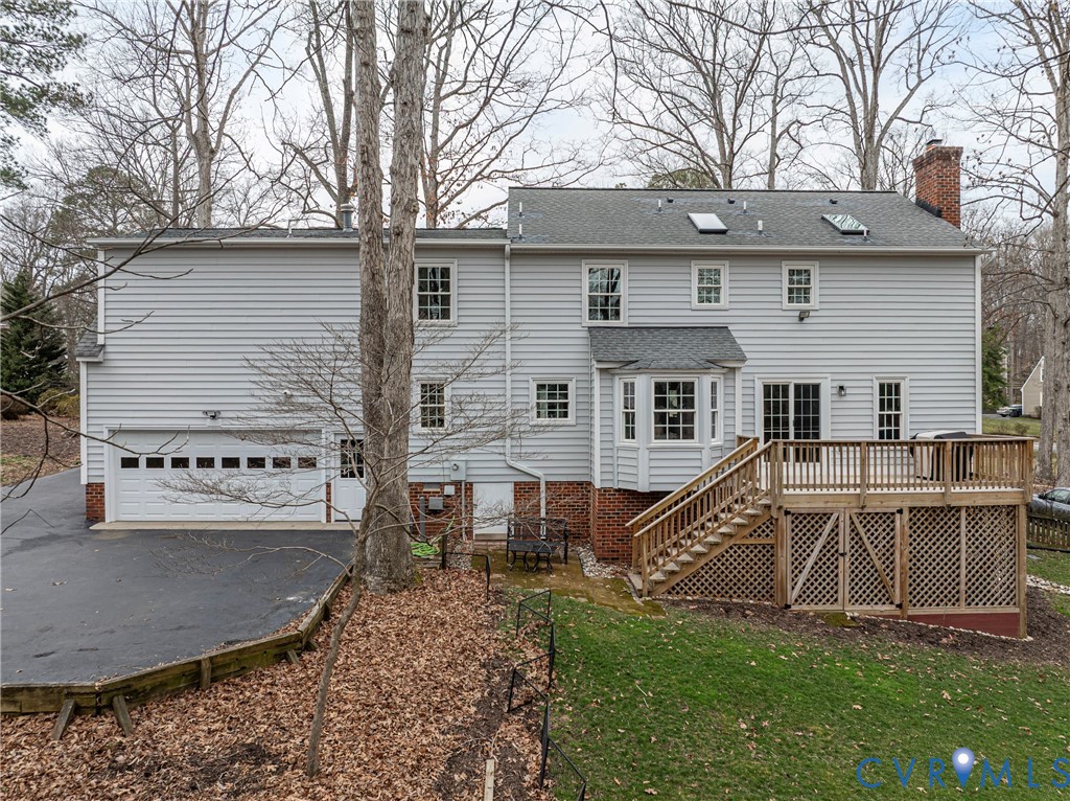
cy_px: 400
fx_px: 741
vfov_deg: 56.7
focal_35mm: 24
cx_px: 535
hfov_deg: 71.6
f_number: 4.5
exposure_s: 1/200
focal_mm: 12.29
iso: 100
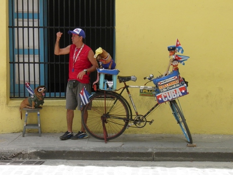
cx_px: 116
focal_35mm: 84
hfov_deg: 23.3
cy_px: 88
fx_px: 565
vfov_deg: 17.6
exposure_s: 1/500
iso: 200
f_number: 5.6
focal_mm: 15.2
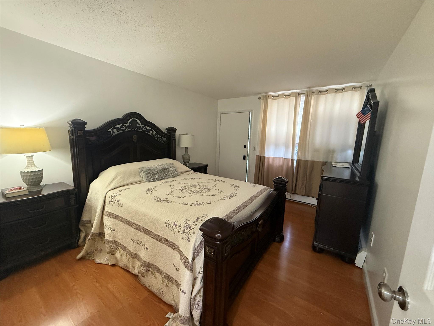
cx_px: 217
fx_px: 176
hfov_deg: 102.1
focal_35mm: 14
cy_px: 163
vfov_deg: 85.7
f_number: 2.2
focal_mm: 2.22
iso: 500
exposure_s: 1/60
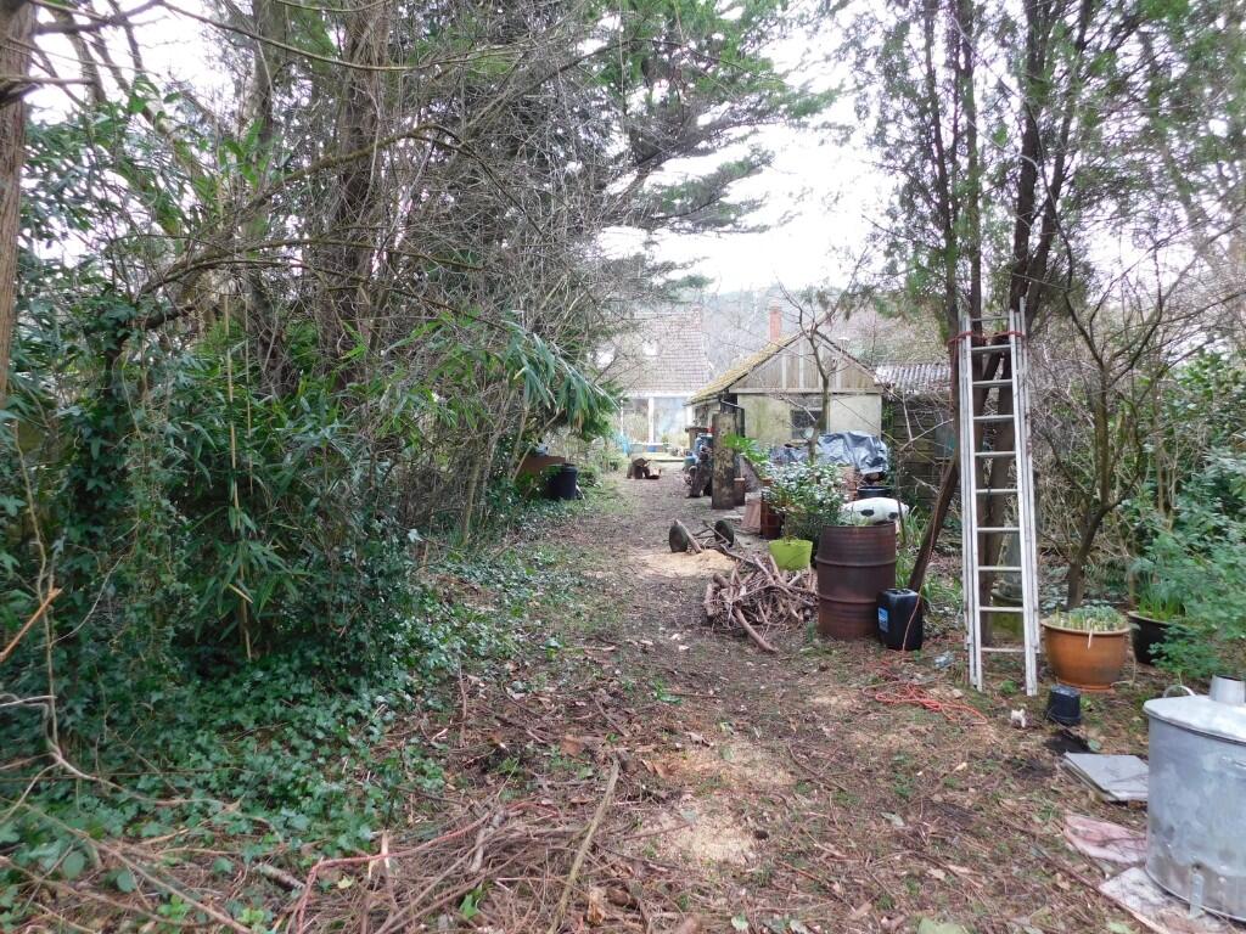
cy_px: 467
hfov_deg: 73.9
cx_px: 623
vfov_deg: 58.9
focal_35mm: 23
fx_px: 828
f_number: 3
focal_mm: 4
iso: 140
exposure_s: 1/30
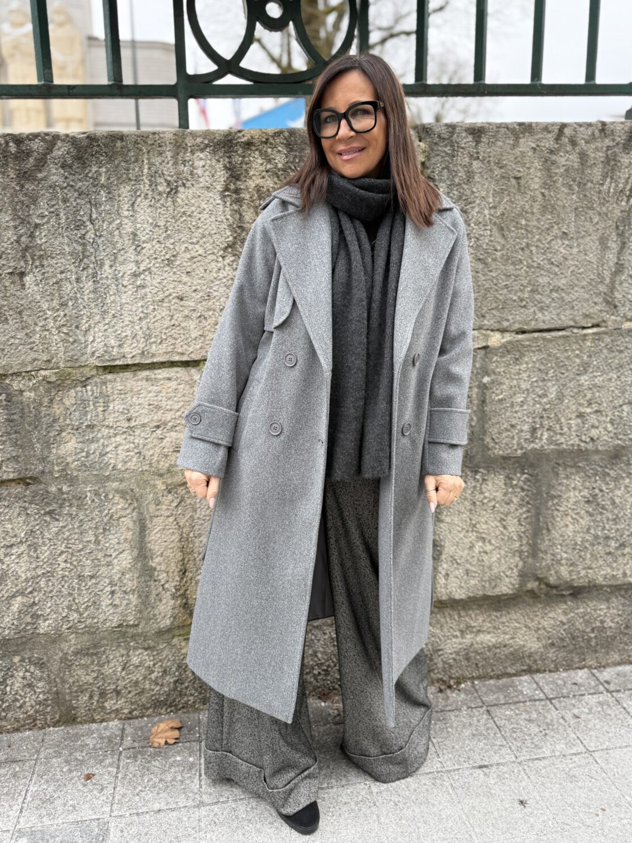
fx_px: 609
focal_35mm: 25
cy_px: 407
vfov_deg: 69.4
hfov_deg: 54.9
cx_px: 327
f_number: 1.78
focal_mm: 6.76
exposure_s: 1/358
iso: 100
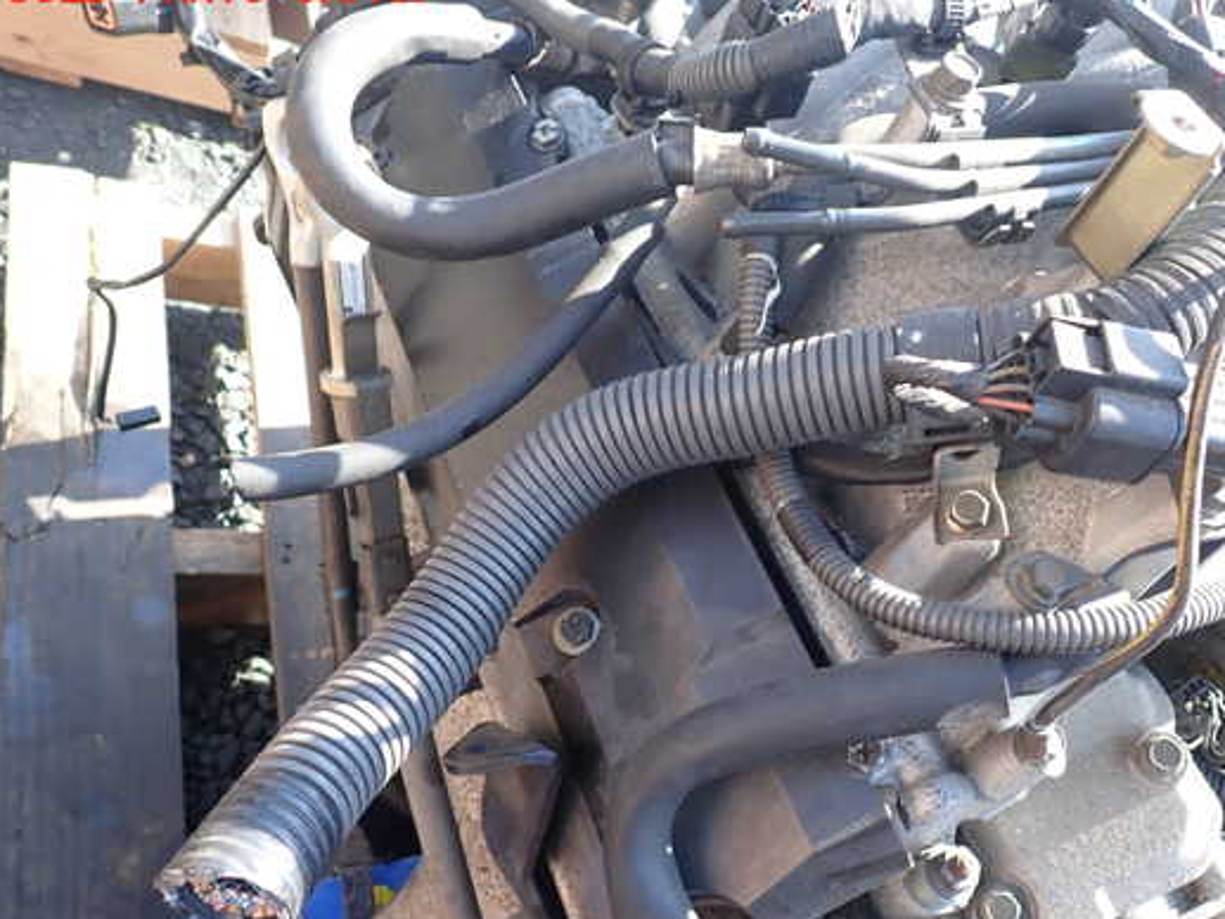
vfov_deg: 48.2
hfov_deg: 61.4
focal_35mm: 29
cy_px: 490
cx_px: 704
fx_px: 1026
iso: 100
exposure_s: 1/100
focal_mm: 4.5
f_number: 2.8
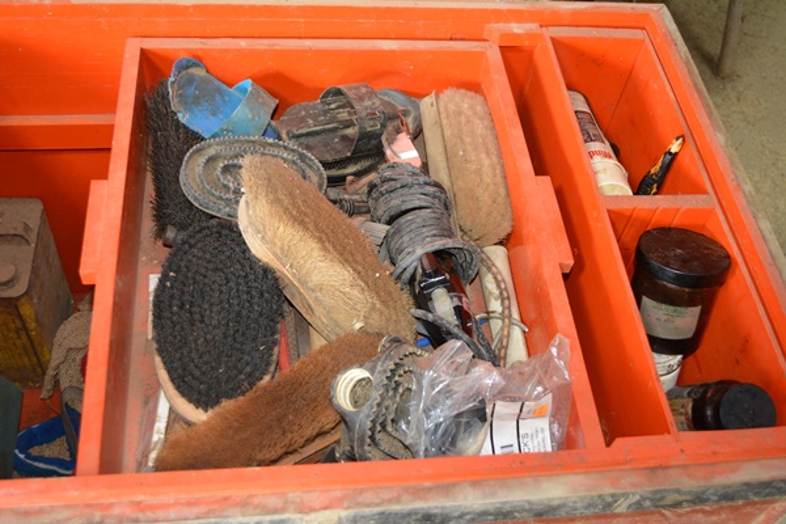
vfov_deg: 34.2
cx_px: 393
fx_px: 851
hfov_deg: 49.6
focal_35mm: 39
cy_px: 262
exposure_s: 1/60
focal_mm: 26
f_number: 4.2
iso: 1800
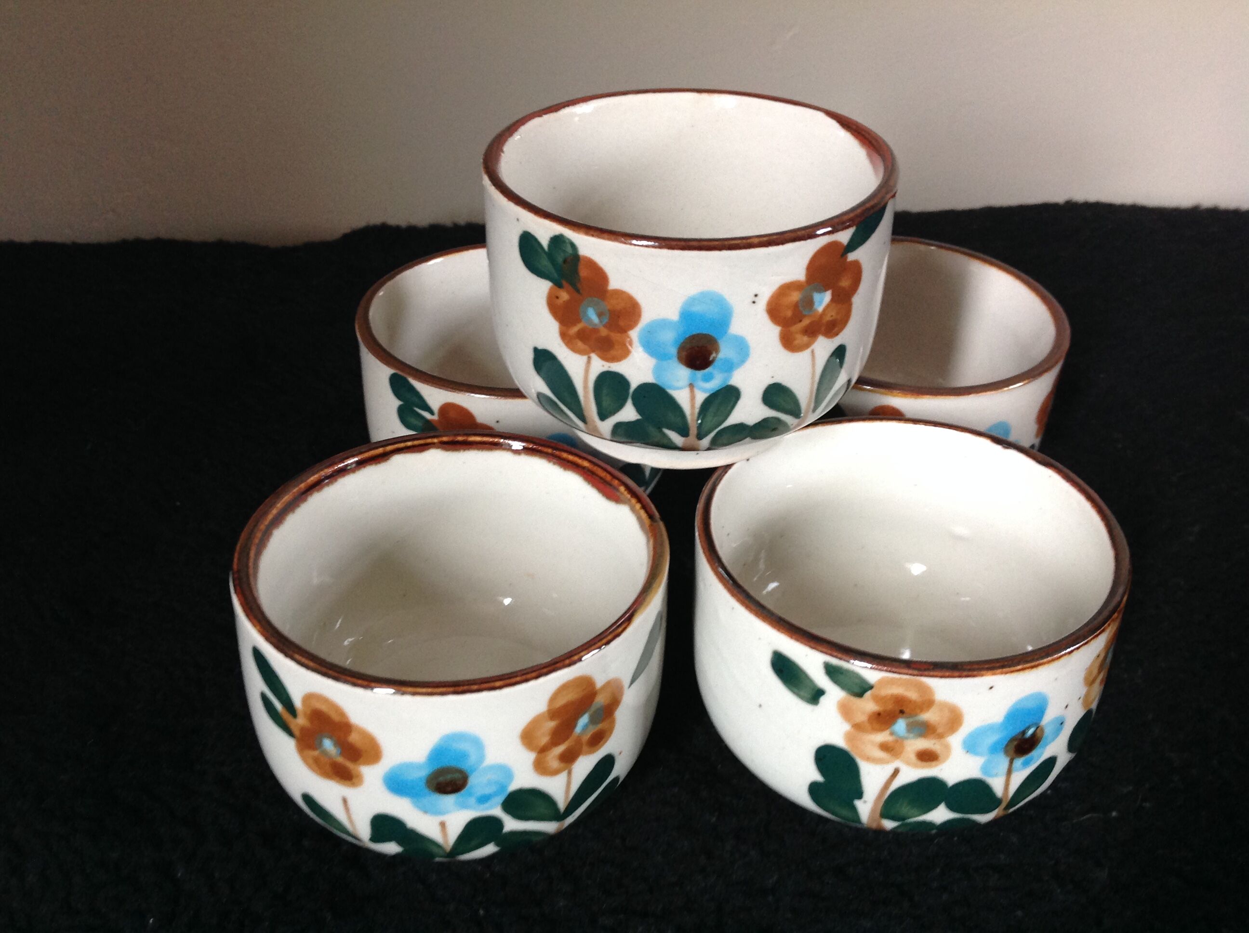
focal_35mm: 35
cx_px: 624
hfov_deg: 52.7
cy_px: 466
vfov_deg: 40.6
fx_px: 1261
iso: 160
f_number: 2.4
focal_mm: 4.28
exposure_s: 1/15
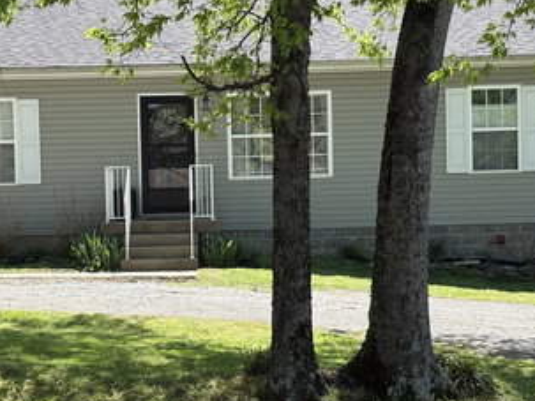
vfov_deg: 16.8
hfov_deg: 22.2
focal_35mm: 88
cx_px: 222
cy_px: 226
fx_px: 1360
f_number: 1.6
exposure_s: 1/1016
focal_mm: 5.96
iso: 40
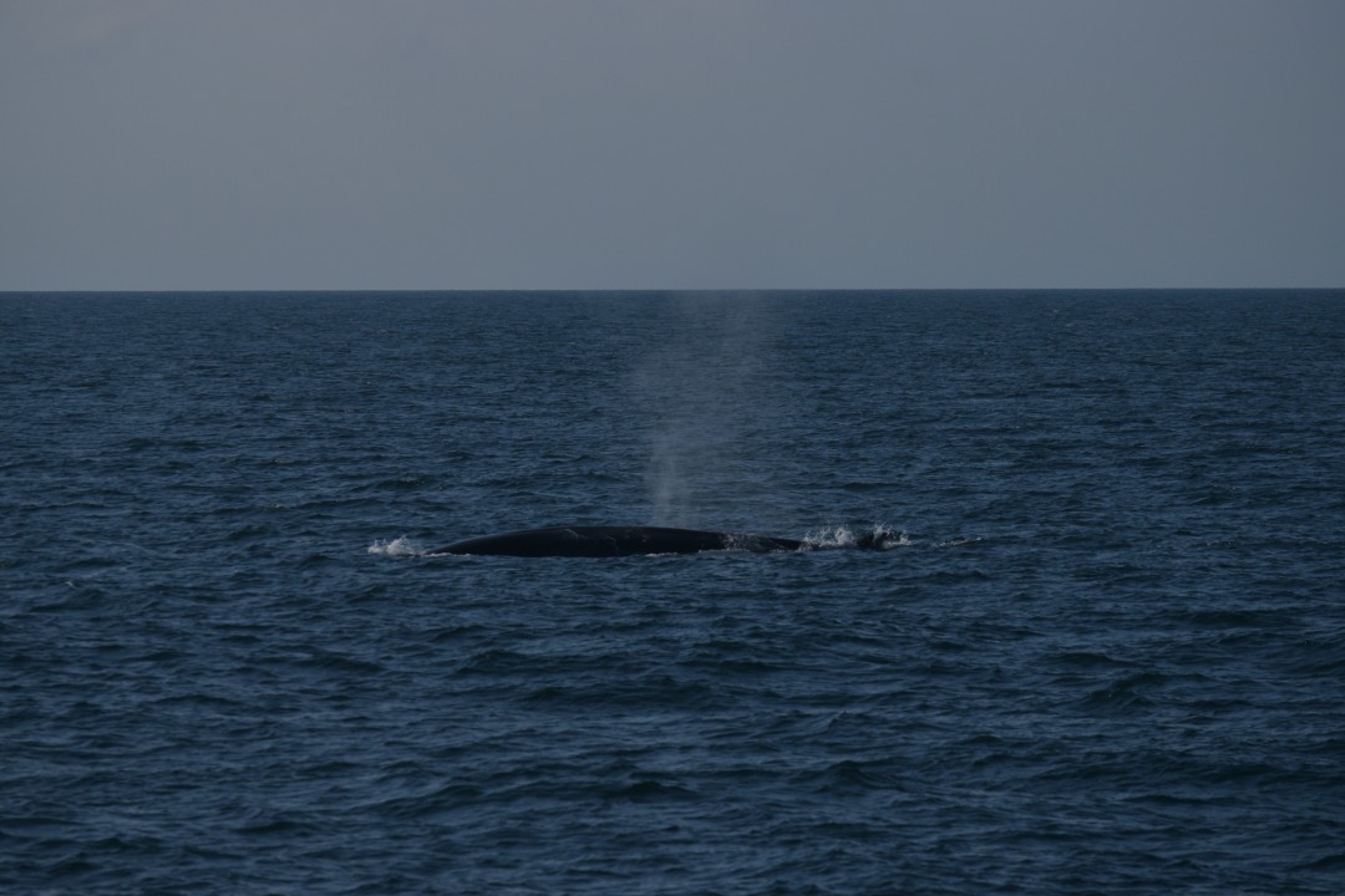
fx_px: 9807
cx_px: 672
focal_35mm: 262
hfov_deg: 7.8
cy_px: 448
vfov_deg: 5.2
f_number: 7.1
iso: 200
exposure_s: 1/4000
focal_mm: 175
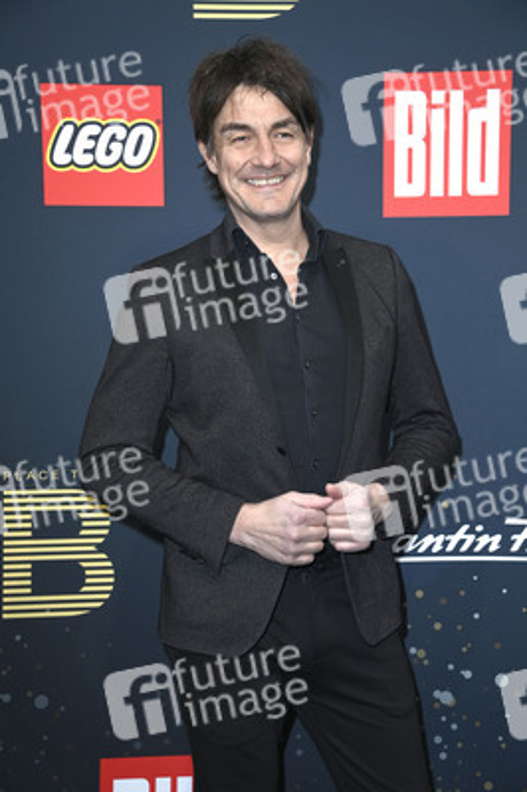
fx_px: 1496
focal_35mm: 68
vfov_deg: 29.7
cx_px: 264
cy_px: 396
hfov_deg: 20.0
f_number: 5.6
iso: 320
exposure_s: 1/250
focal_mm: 68
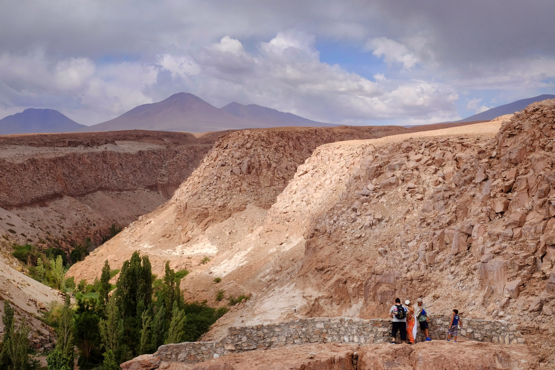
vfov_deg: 19.2
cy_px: 185
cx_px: 278
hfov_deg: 28.5
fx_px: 1094
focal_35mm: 71
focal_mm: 47
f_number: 9
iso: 200
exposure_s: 1/400
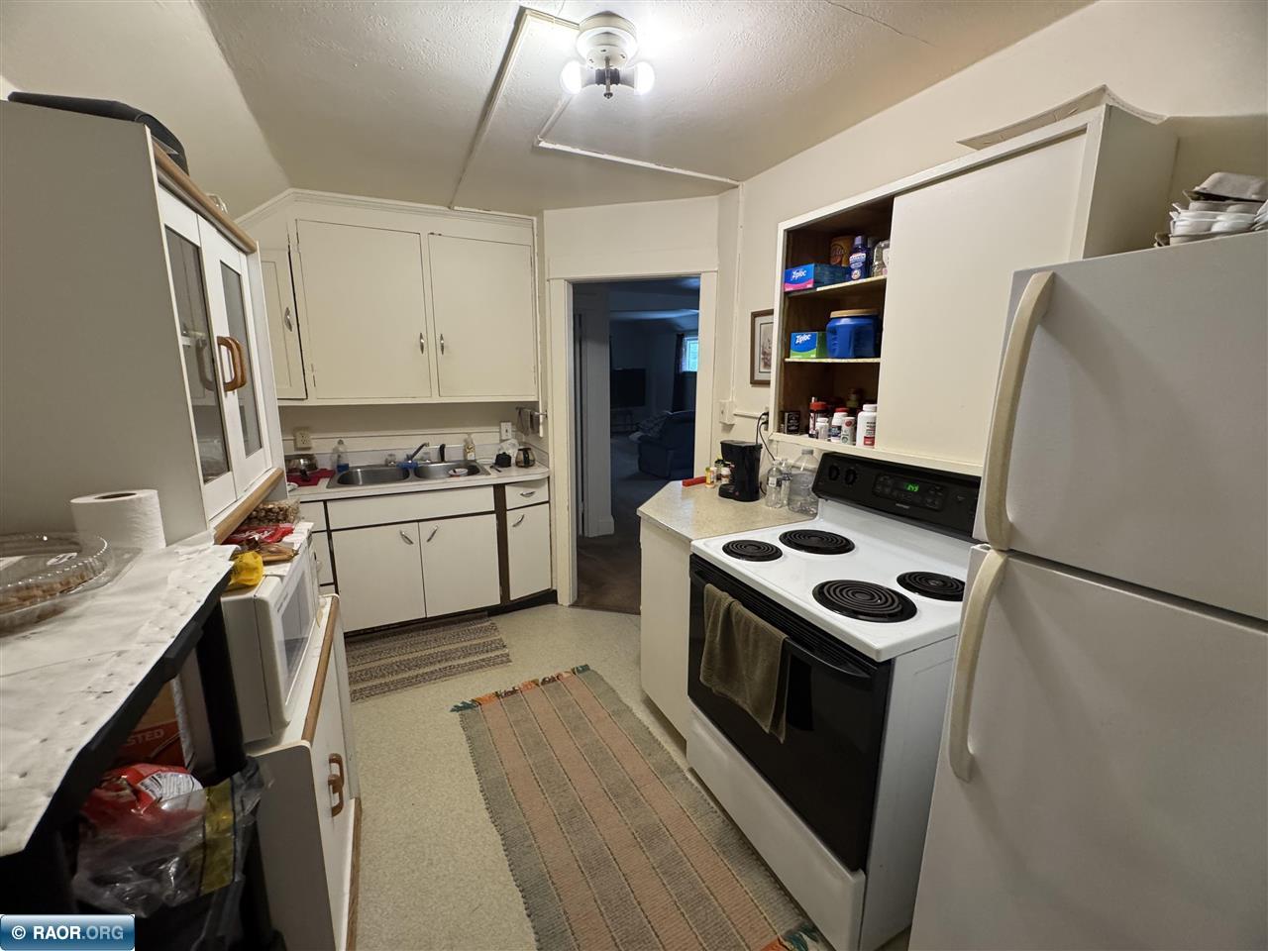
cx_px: 634
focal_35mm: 14
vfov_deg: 85.7
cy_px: 476
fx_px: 513
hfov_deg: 102.1
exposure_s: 1/120
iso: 320
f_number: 2.2
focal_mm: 2.22
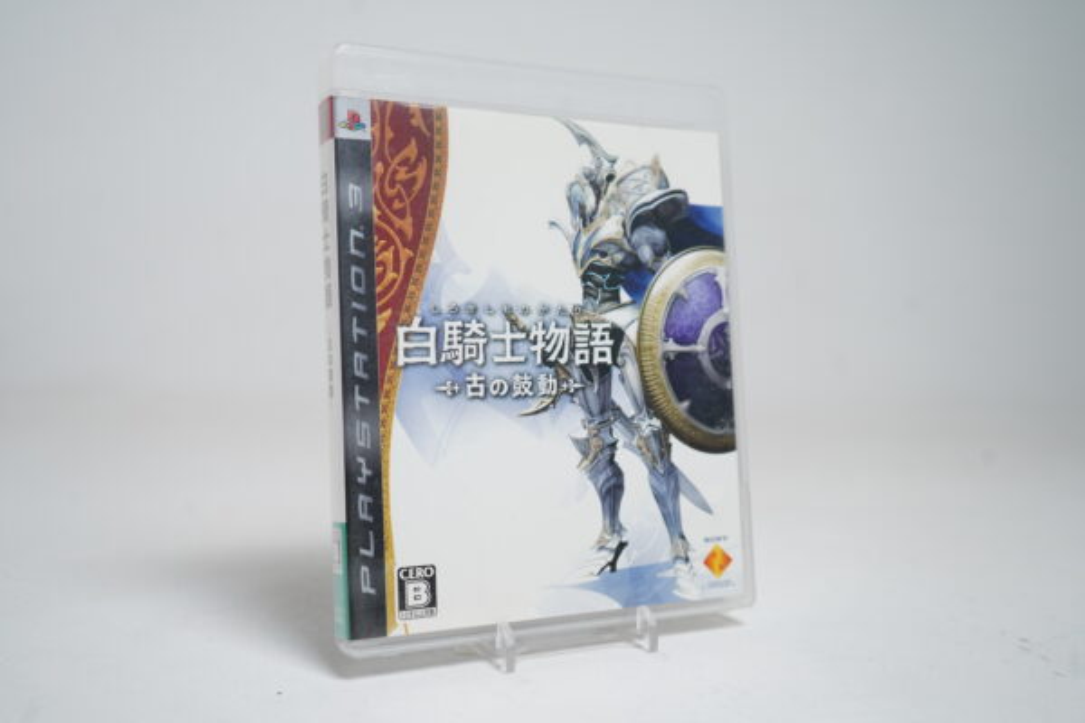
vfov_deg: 36.9
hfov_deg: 53.1
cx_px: 542
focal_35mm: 36
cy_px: 362
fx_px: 1085
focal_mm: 36
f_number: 5
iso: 500
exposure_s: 1/40
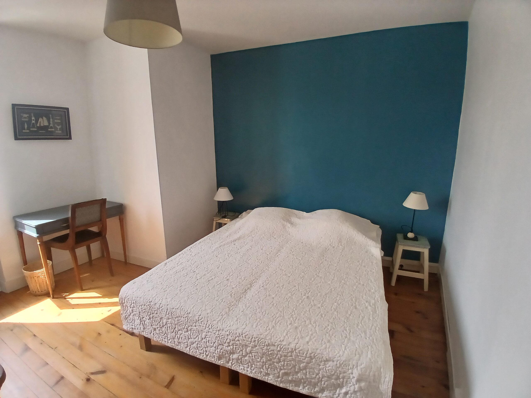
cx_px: 266
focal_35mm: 17
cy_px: 199
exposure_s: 1/120
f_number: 2.2
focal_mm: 1.4
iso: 100
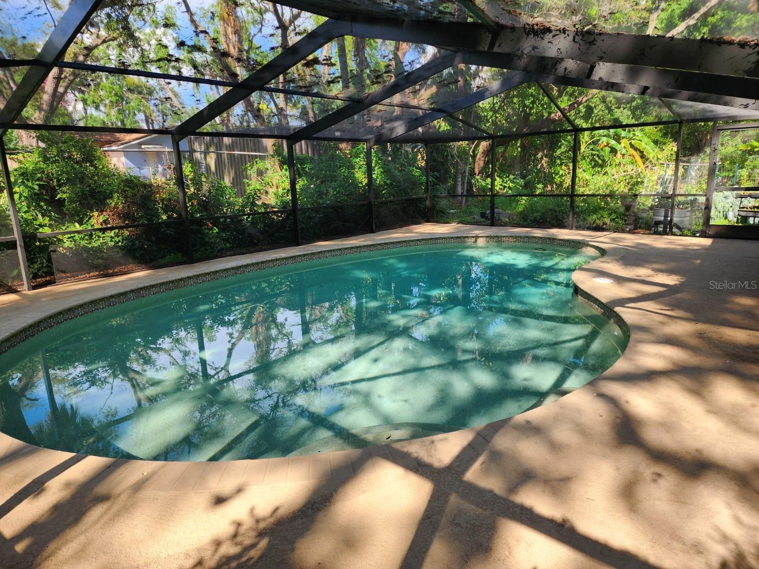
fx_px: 504
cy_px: 284
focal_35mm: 23
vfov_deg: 58.9
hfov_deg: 73.9
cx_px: 380
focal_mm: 6.4
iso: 16
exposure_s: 1/180
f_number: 1.8
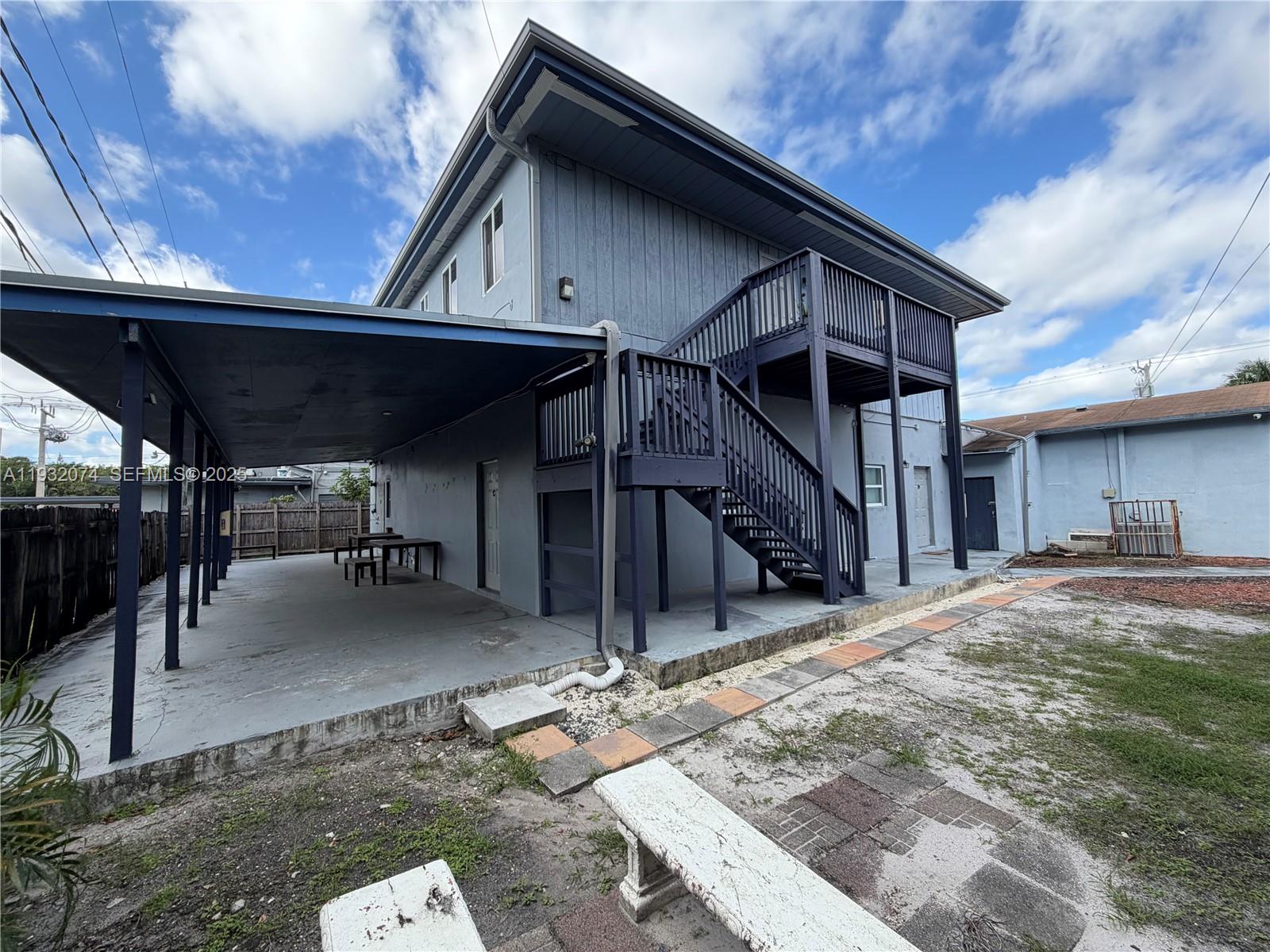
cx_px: 635
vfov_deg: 85.7
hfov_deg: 102.1
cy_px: 476
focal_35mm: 14
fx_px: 514
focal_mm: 2.22
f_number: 2.2
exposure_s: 1/510
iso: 40
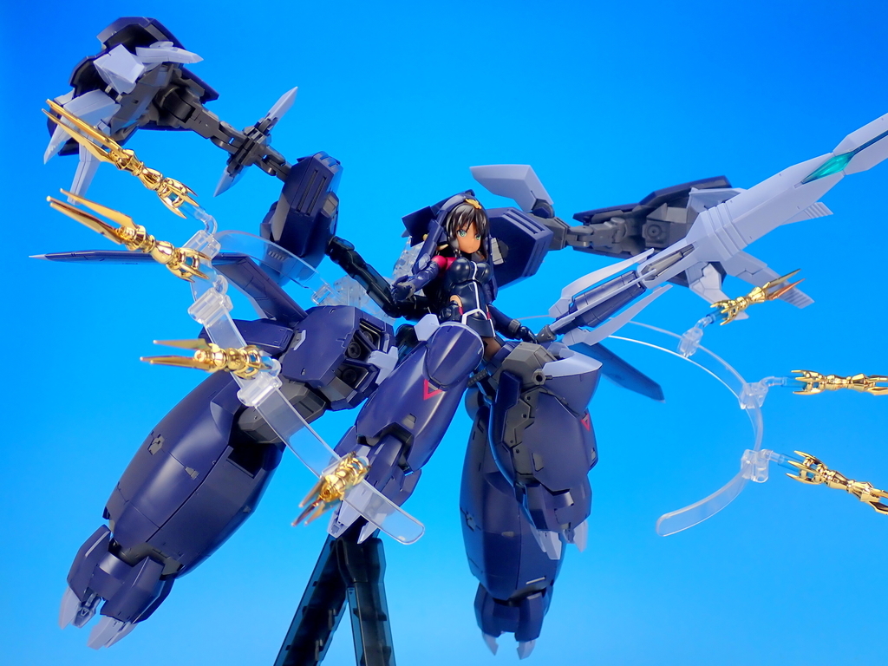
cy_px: 333
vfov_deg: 30.9
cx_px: 444
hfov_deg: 40.4
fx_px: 1206
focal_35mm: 47
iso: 100
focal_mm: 8.4
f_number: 3.1
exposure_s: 1/20
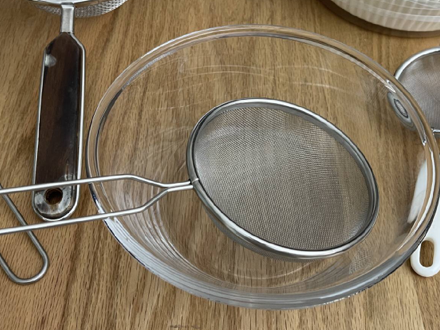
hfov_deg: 43.8
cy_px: 141
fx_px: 547
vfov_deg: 33.5
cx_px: 240
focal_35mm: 43
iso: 125
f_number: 1.6
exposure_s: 1/60
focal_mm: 5.1
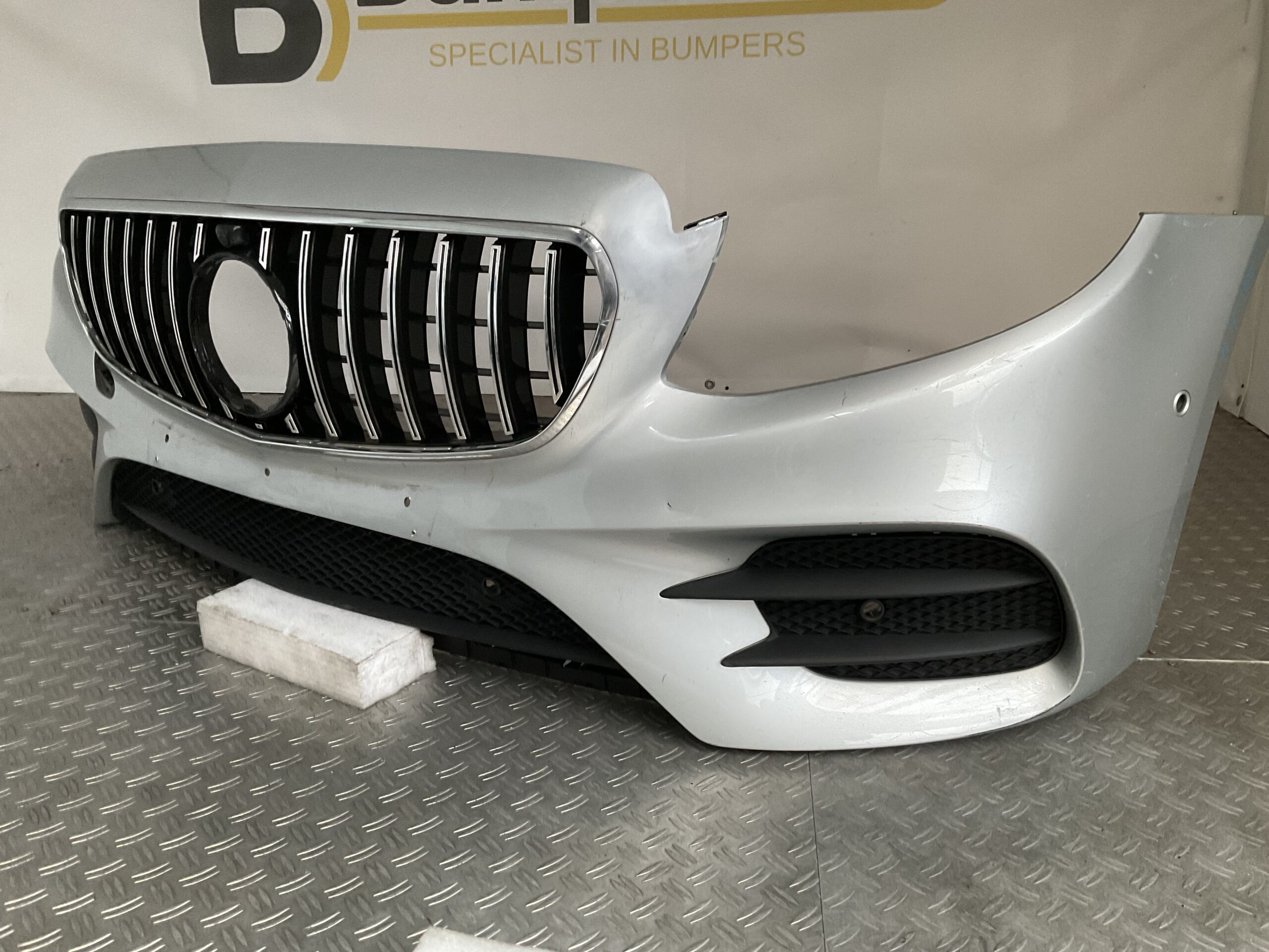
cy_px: 476
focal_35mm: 29
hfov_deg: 61.7
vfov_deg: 48.2
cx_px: 634
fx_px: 1063
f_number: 1.8
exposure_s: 1/50
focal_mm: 3
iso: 200
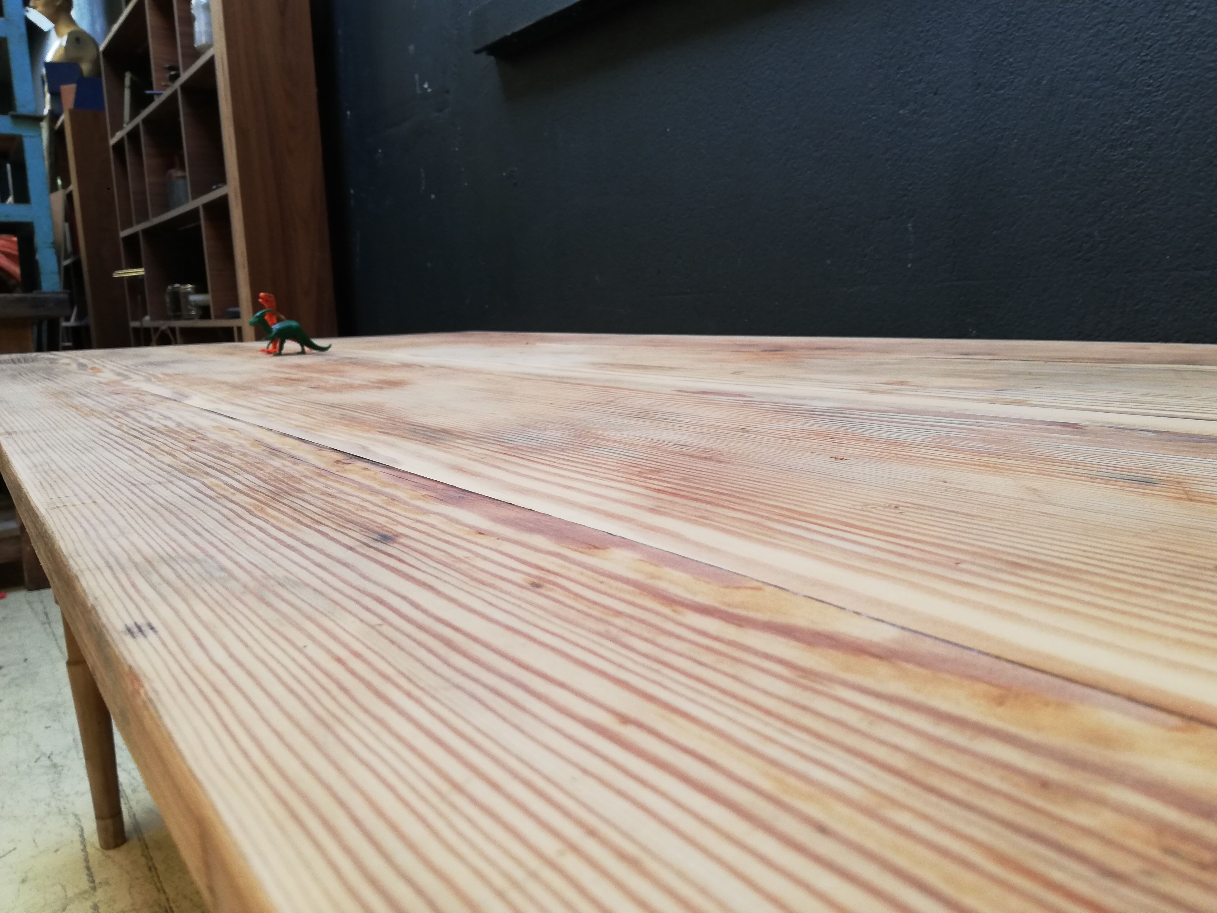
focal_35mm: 26
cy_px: 456
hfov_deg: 67.3
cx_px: 608
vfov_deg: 53.1
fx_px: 914
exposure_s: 1/50
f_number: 2.2
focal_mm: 3.81
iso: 160
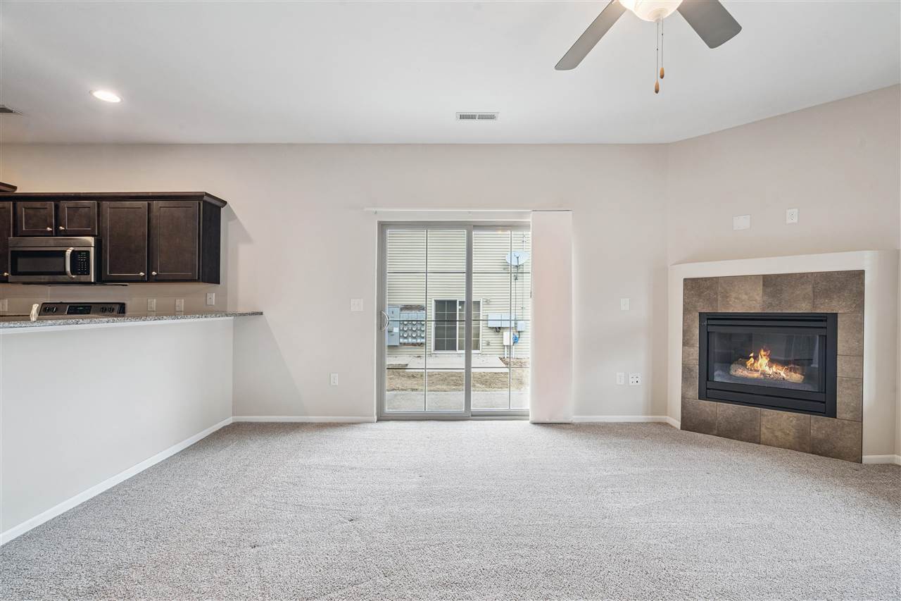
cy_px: 300
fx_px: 400
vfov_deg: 73.7
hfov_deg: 96.7
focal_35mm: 16
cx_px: 450
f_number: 10
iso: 400
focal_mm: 16
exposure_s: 1/8
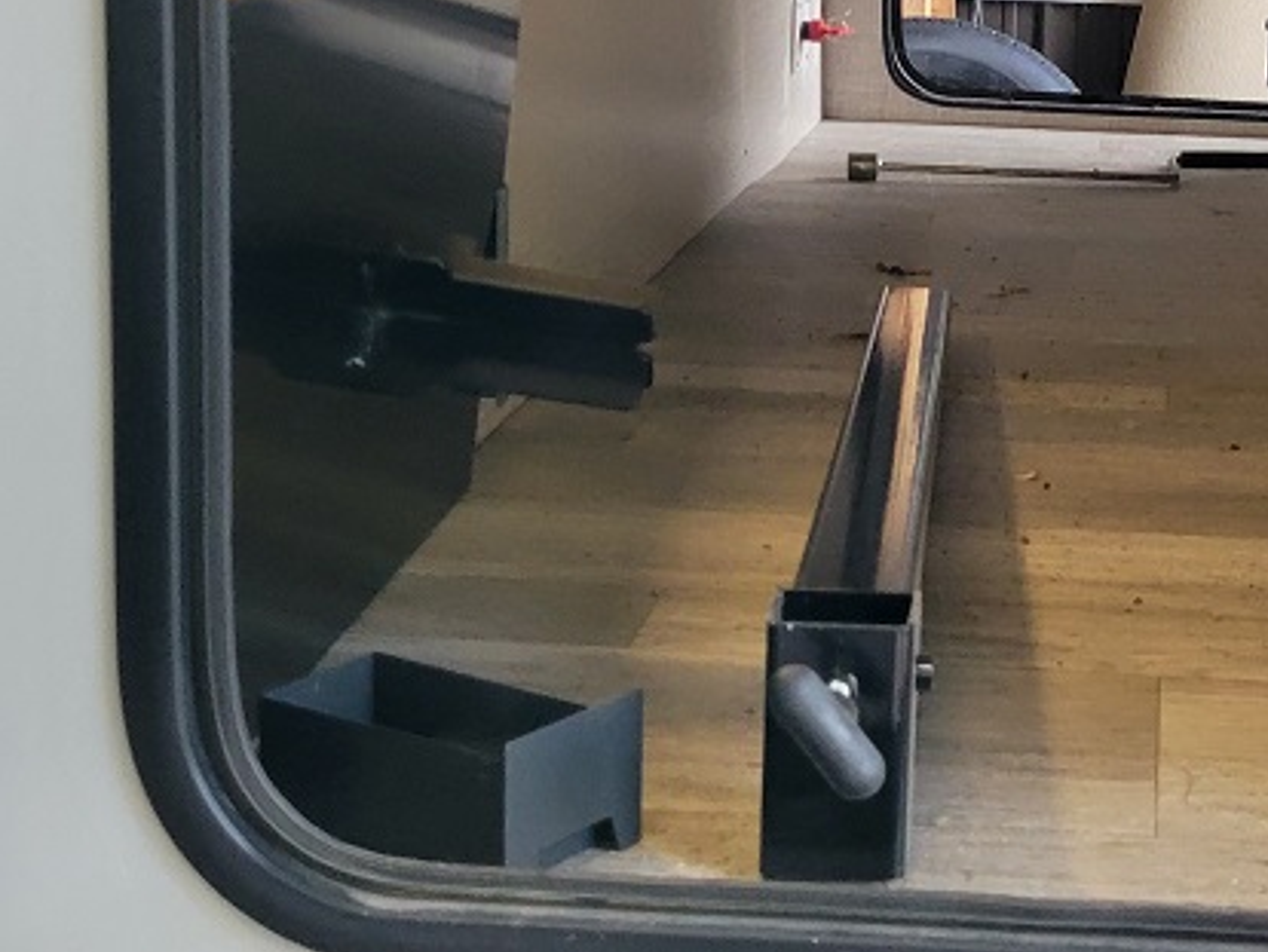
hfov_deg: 25.0
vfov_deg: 19.3
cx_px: 1112
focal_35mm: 76
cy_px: 285
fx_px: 2786
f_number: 1.8
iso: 160
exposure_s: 1/120
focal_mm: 5.4
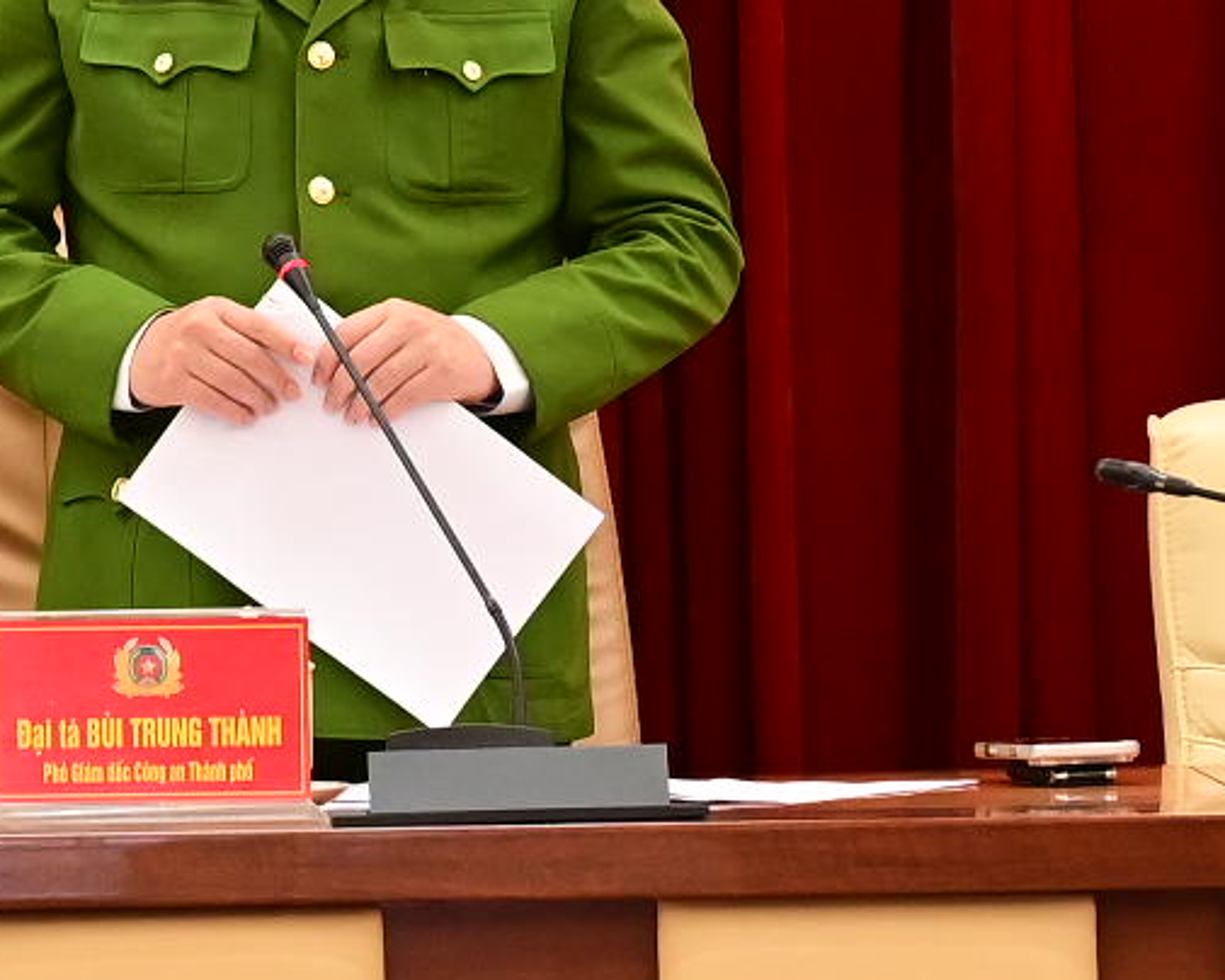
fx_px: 16315
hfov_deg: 4.3
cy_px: 58
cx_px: -133
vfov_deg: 3.4
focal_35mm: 450
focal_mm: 80
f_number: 4.5
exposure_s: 1/160
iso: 2000
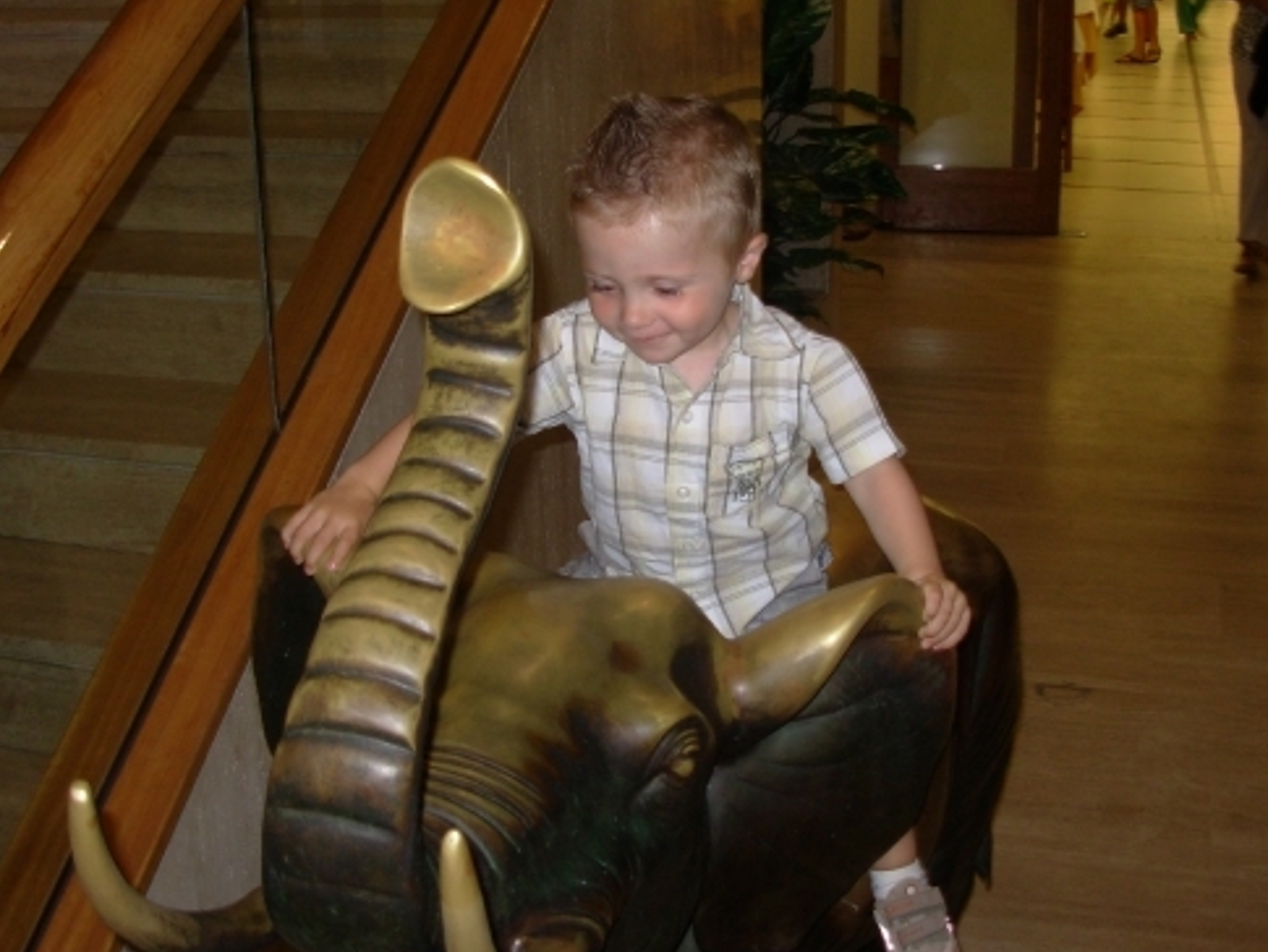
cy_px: 424
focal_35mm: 47
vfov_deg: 30.9
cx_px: 659
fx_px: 1722
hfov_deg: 40.4
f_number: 2.9
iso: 50
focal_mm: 6.3
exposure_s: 1/32
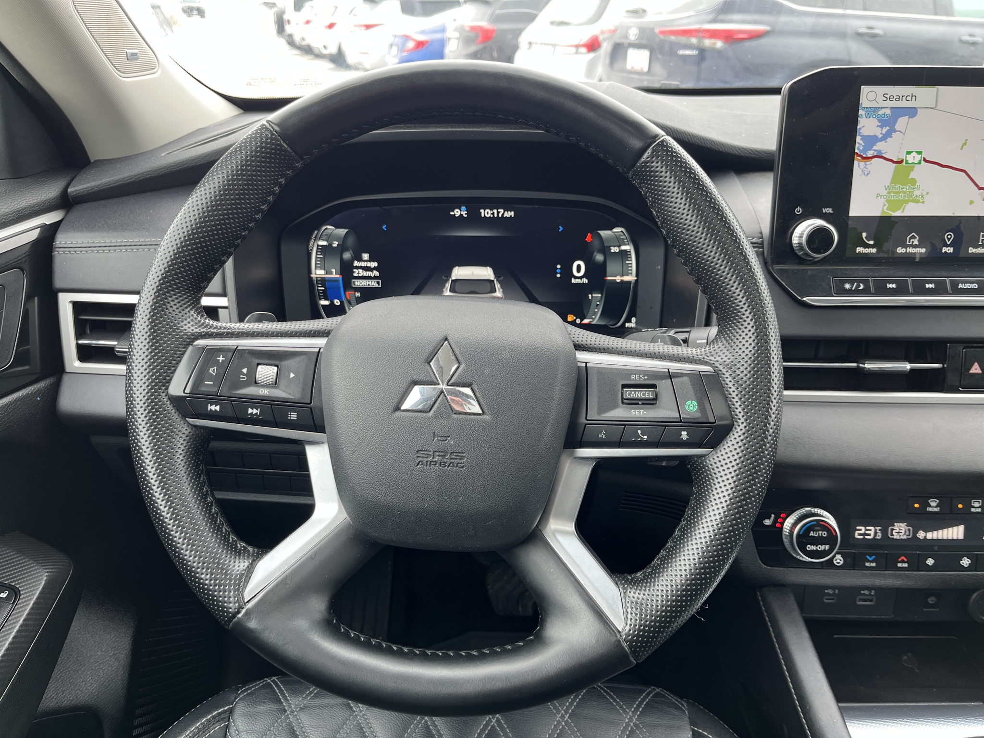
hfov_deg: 67.3
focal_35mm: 26
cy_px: 369
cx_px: 492
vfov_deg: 53.1
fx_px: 739
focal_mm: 5.1
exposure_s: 1/111
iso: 80
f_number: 1.6
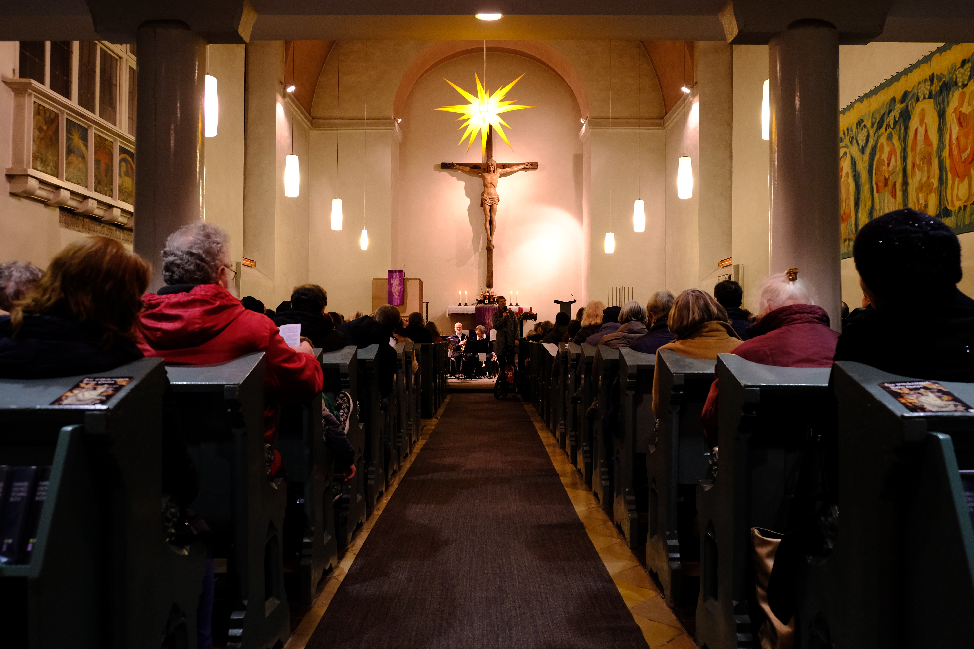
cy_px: 324
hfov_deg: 67.4
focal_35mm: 27
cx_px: 487
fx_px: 730
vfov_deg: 47.9
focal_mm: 18
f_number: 4
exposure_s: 1/18
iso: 1600
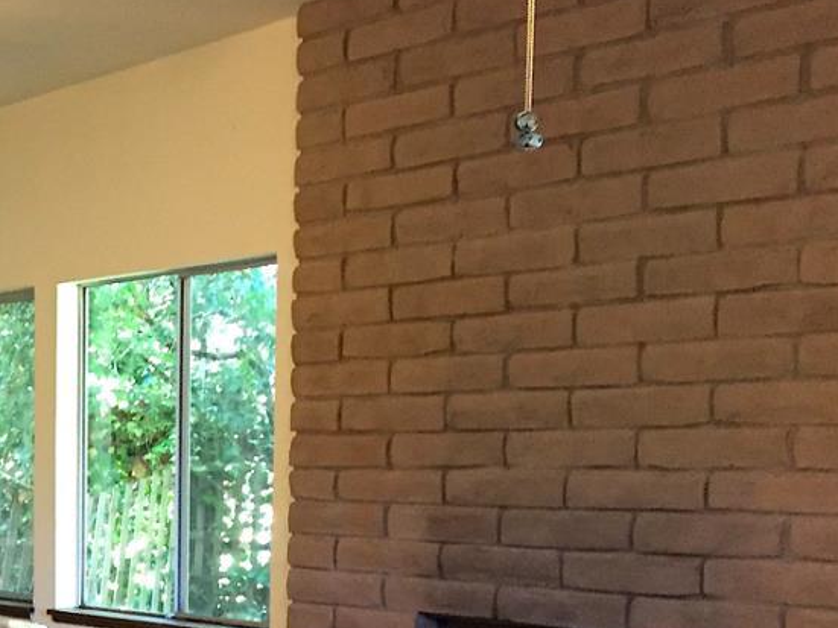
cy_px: 620
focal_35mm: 79
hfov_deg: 22.2
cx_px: -248
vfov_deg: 18.2
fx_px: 1912
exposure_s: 1/24
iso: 250
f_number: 2.2
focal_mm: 4.15
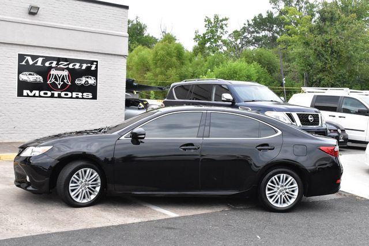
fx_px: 461
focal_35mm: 45
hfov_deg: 43.6
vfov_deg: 29.8
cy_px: 123
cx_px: 184
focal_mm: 30
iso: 2500
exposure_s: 1/800
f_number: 13
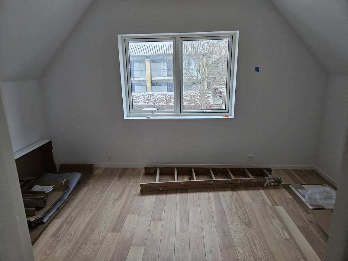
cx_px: 174
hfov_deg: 73.9
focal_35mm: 23
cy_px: 130
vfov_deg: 58.9
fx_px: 231
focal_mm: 5.4
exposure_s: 1/100
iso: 1000
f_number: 1.8
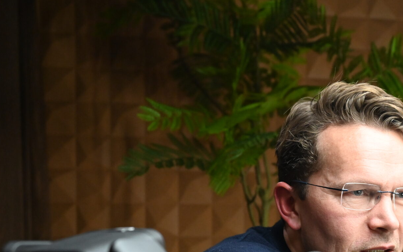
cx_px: 347
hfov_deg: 23.8
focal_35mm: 85
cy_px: 259
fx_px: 934
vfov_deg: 15.1
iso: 3200
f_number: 5
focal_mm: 40
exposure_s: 1/80
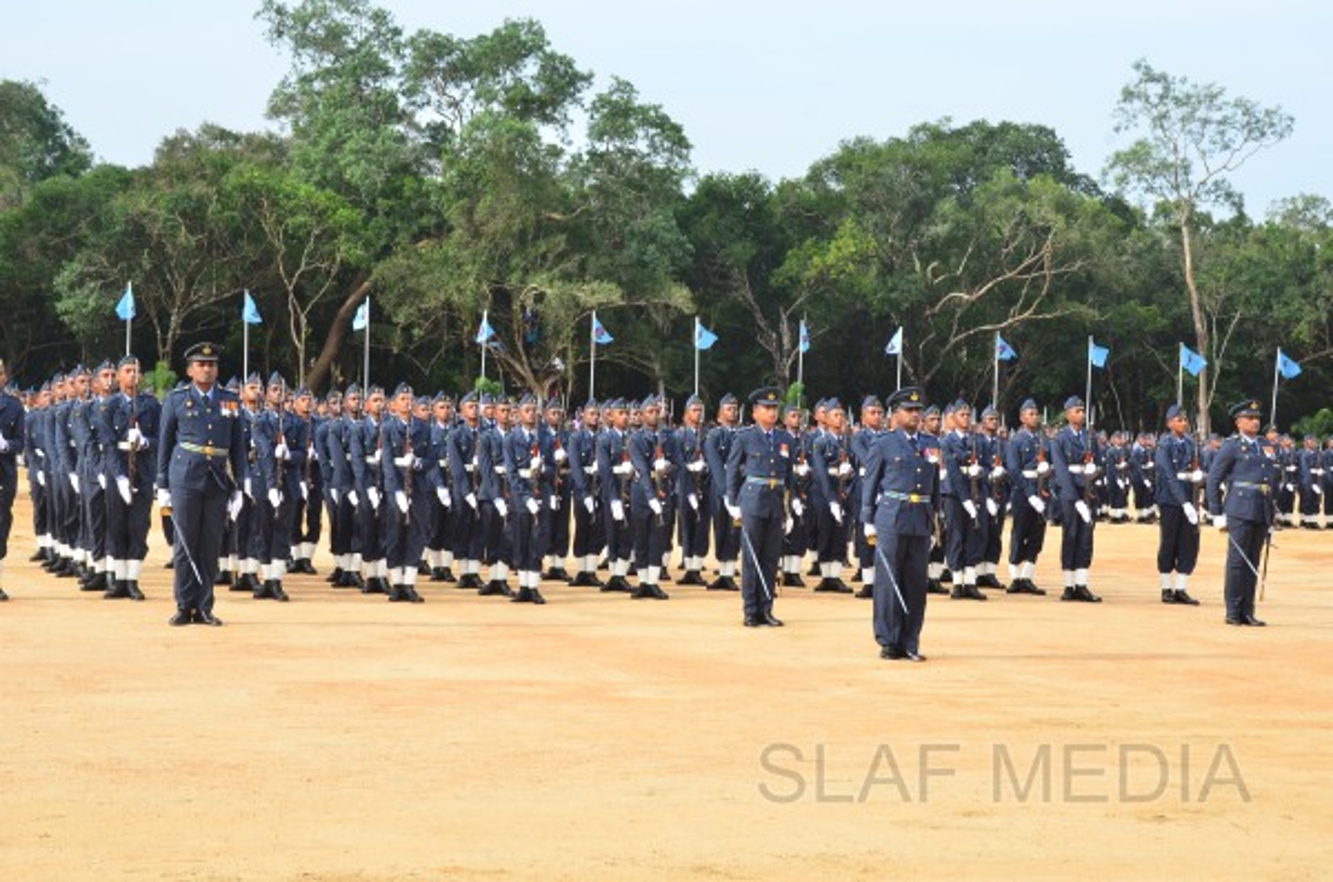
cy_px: 441
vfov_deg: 21.5
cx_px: 666
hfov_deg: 32.0
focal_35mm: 63
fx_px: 2327
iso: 320
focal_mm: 42
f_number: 13
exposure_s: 1/125
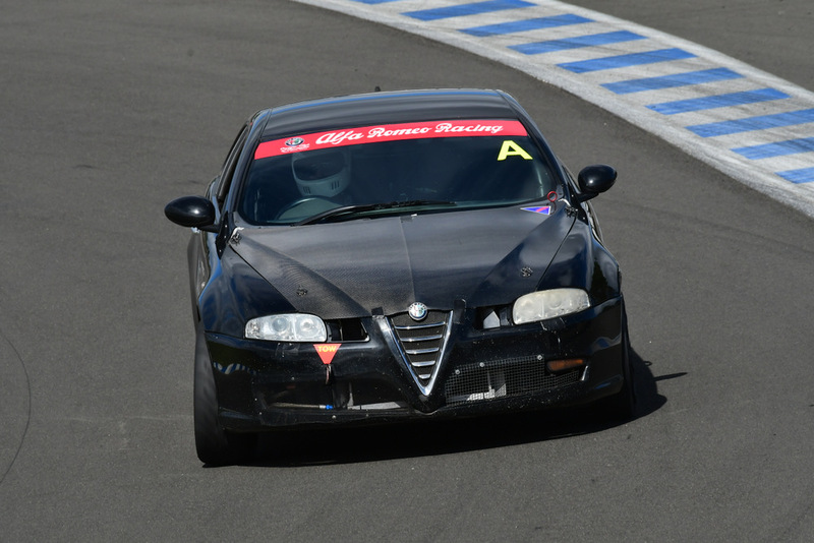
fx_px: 14249
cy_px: 272
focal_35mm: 630
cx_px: 407
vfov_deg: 2.2
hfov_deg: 3.3
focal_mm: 420
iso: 400
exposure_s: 1/640
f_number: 13
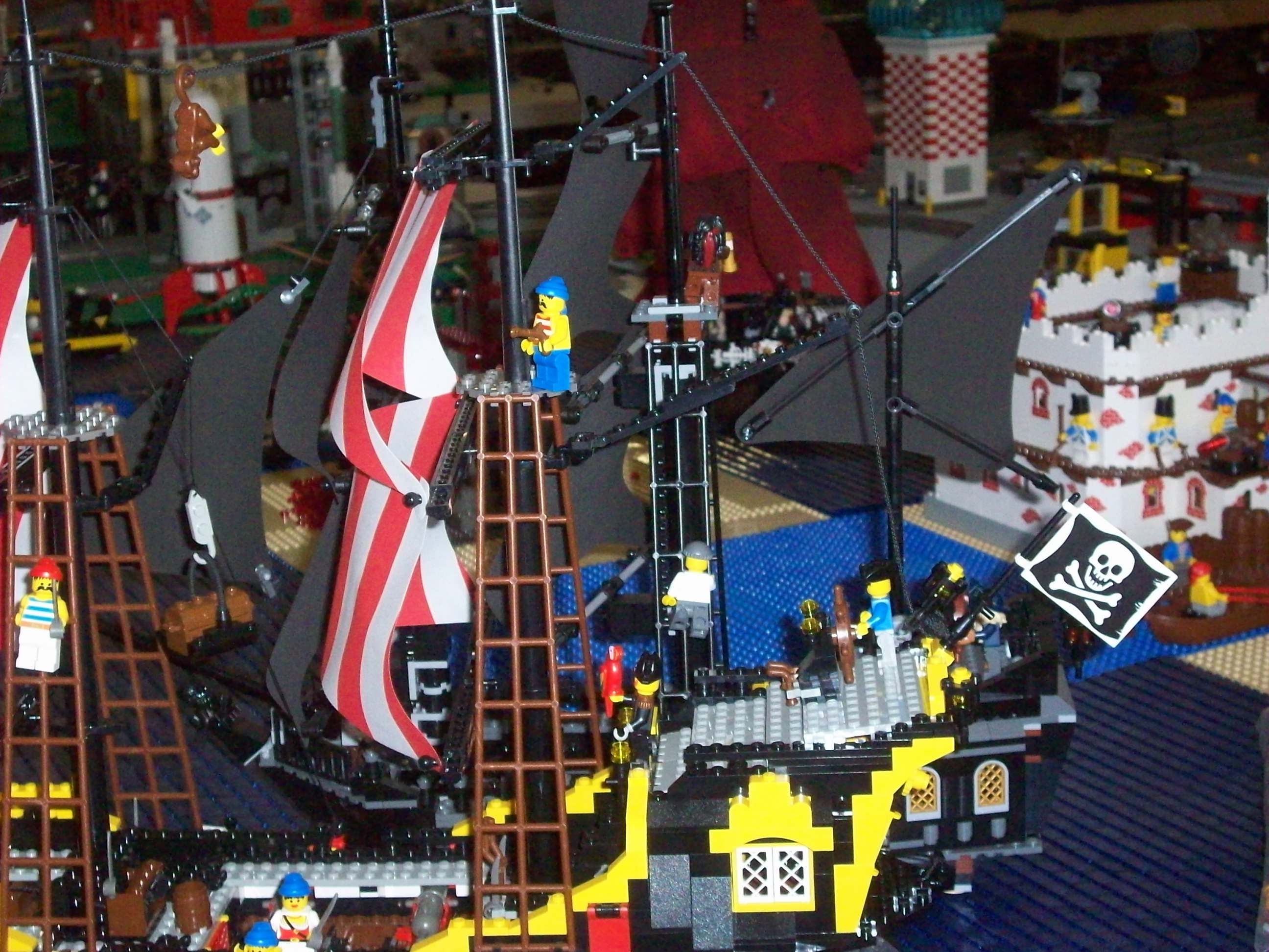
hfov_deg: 30.3
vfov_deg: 22.9
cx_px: 634
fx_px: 2346
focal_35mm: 64
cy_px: 476
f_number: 3.8
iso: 400
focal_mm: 10.7
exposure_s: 1/181
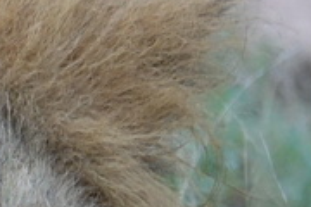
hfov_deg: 0.8
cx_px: -508
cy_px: 376
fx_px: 22485
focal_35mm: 2603
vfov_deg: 0.5
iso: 800
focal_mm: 146.76
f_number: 4
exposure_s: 1/50
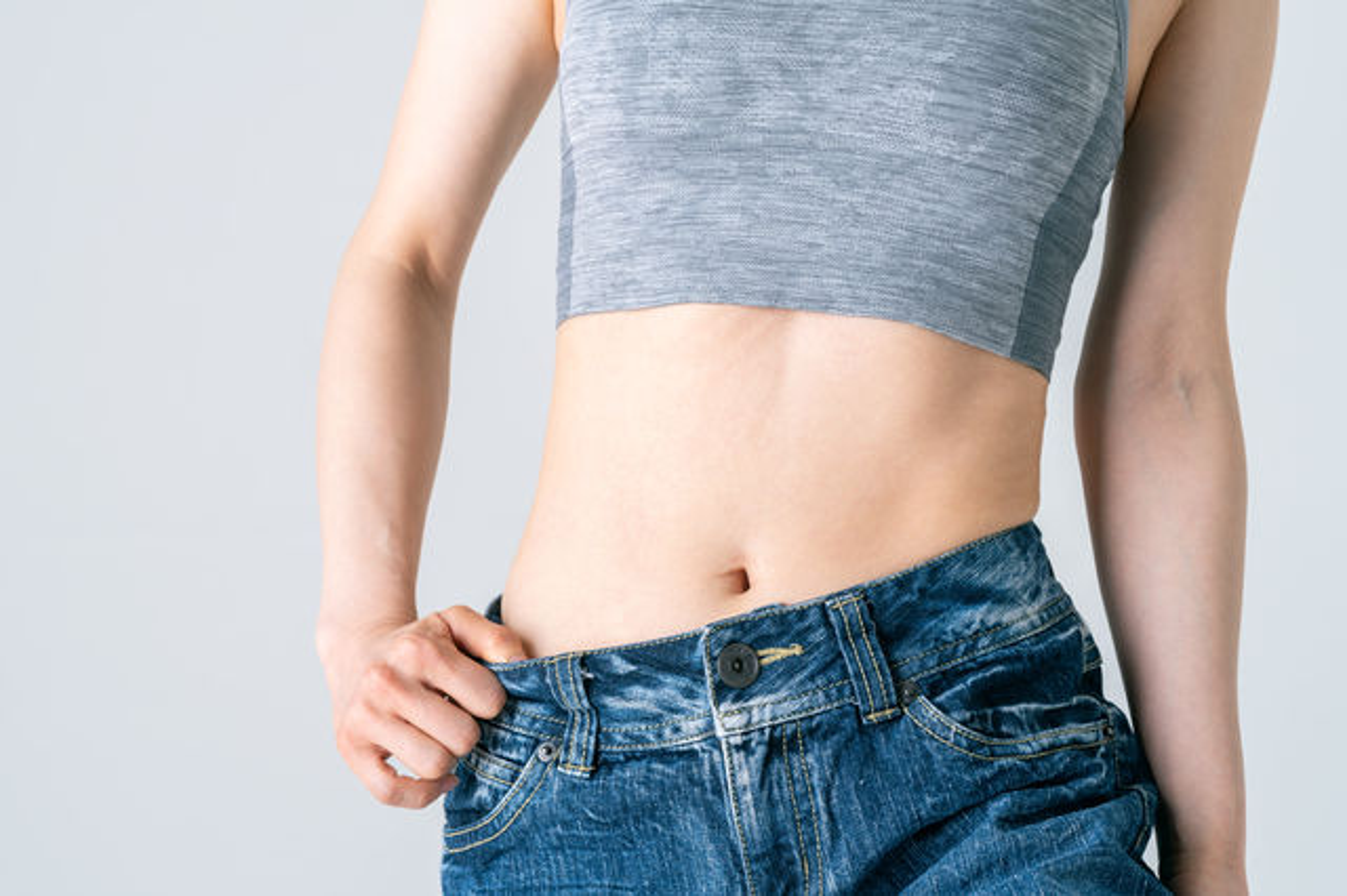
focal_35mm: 85
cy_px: 448
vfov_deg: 16.1
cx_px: 674
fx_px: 3179
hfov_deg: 23.9
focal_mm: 85
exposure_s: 1/125
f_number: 8
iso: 100
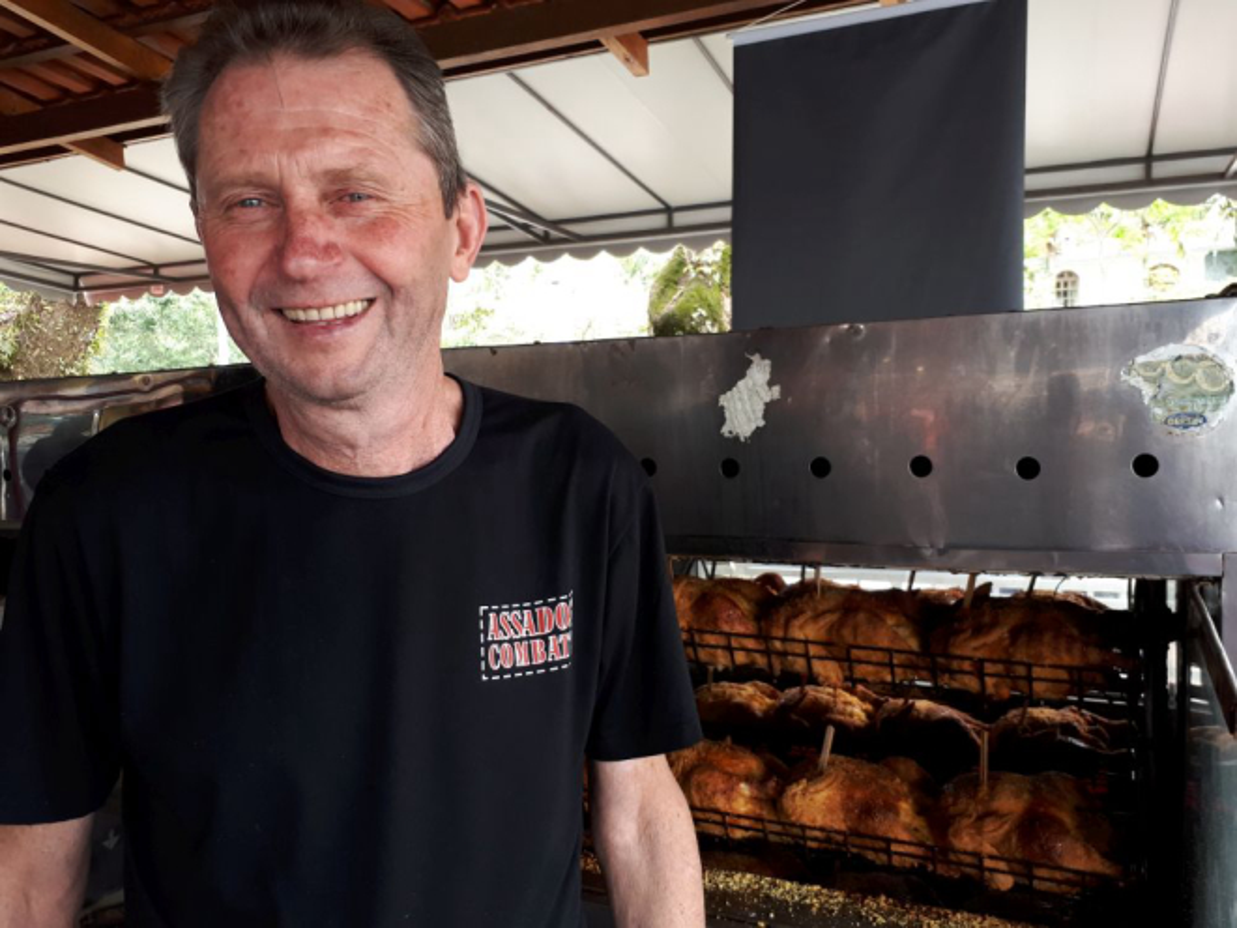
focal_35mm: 27
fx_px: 965
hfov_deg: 65.3
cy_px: 464
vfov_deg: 51.4
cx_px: 618
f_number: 1.9
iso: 40
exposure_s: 1/40
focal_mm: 3.6
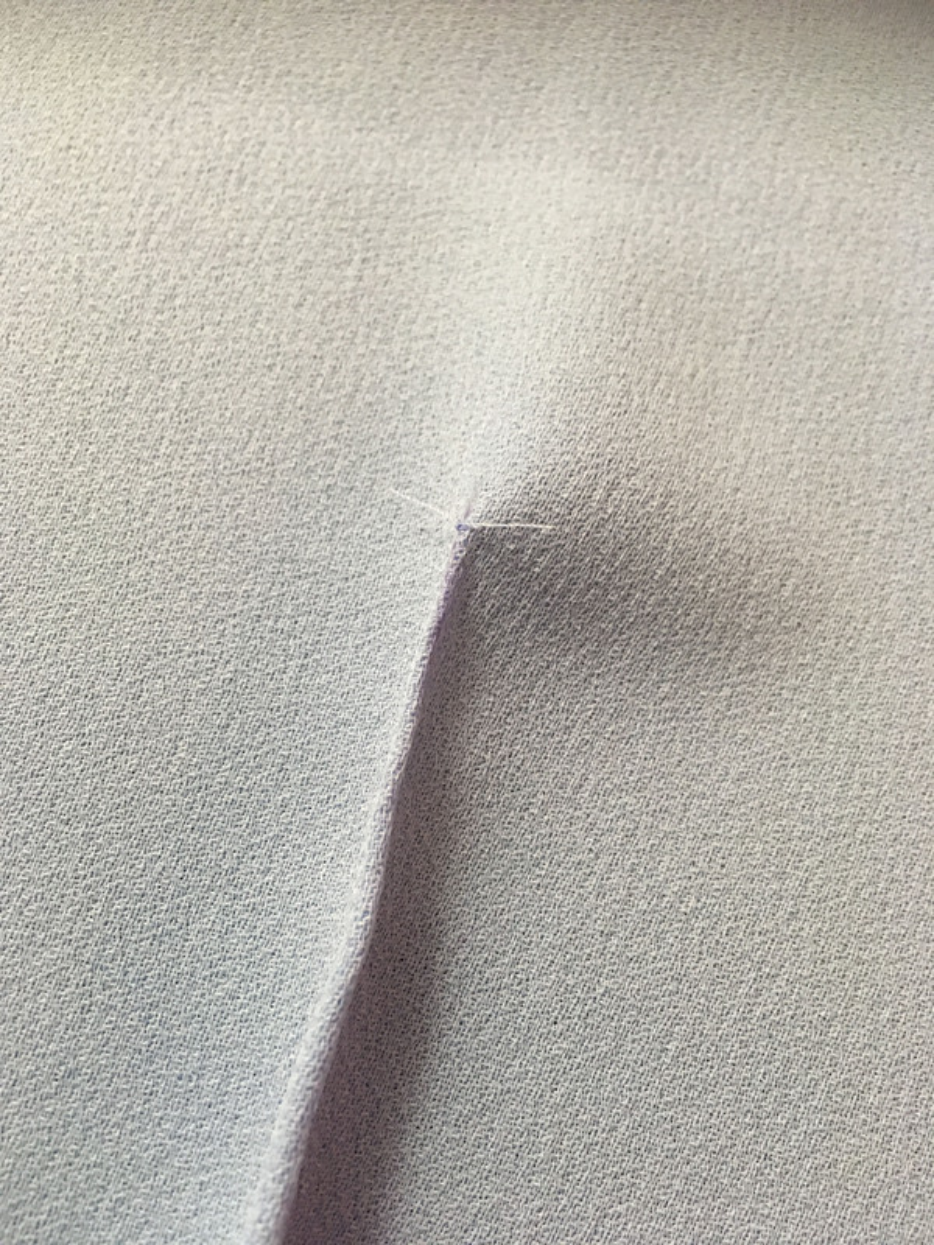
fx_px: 1043
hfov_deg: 48.2
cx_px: 467
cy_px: 622
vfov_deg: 61.7
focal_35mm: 29
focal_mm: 4.15
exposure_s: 1/30
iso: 160
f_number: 2.2
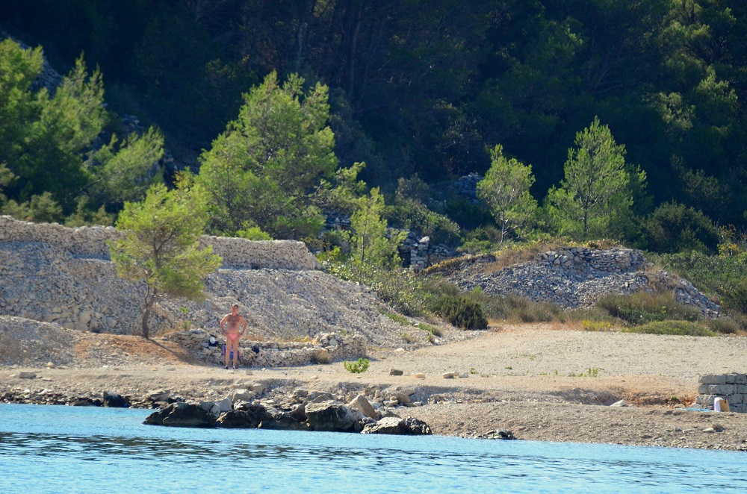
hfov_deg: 4.6
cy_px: 247
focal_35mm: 450
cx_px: 374
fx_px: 9317
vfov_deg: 3.0
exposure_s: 1/6400
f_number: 5.6
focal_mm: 300
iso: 2000
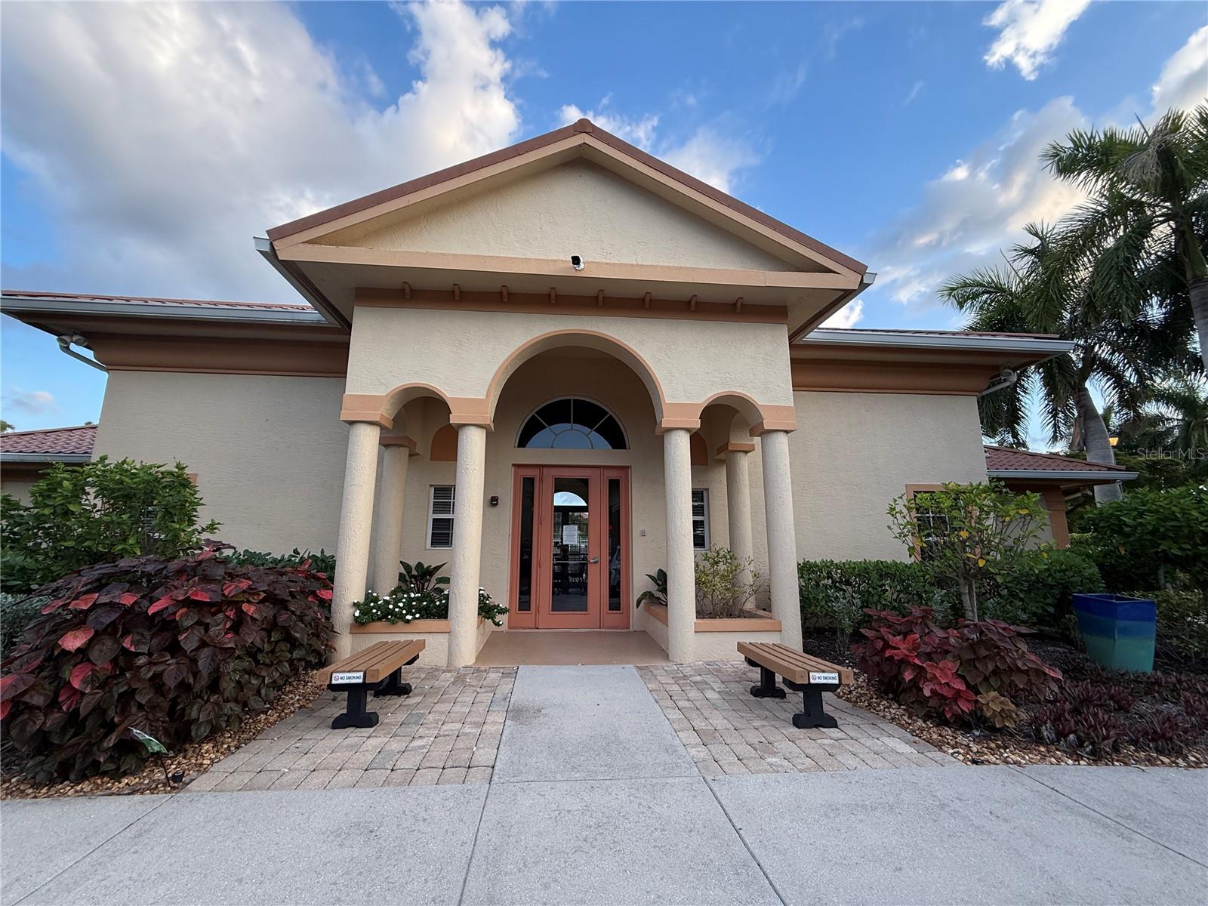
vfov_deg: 85.7
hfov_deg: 102.1
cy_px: 453
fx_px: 489
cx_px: 604
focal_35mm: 14
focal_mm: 2.22
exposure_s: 1/250
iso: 64
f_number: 2.2
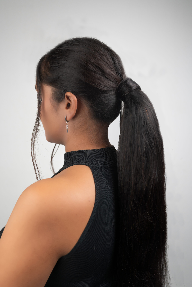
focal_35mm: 35
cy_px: 144
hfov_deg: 37.9
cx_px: 96
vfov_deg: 54.4
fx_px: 280
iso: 250
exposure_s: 1/160
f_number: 3.5
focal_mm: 35
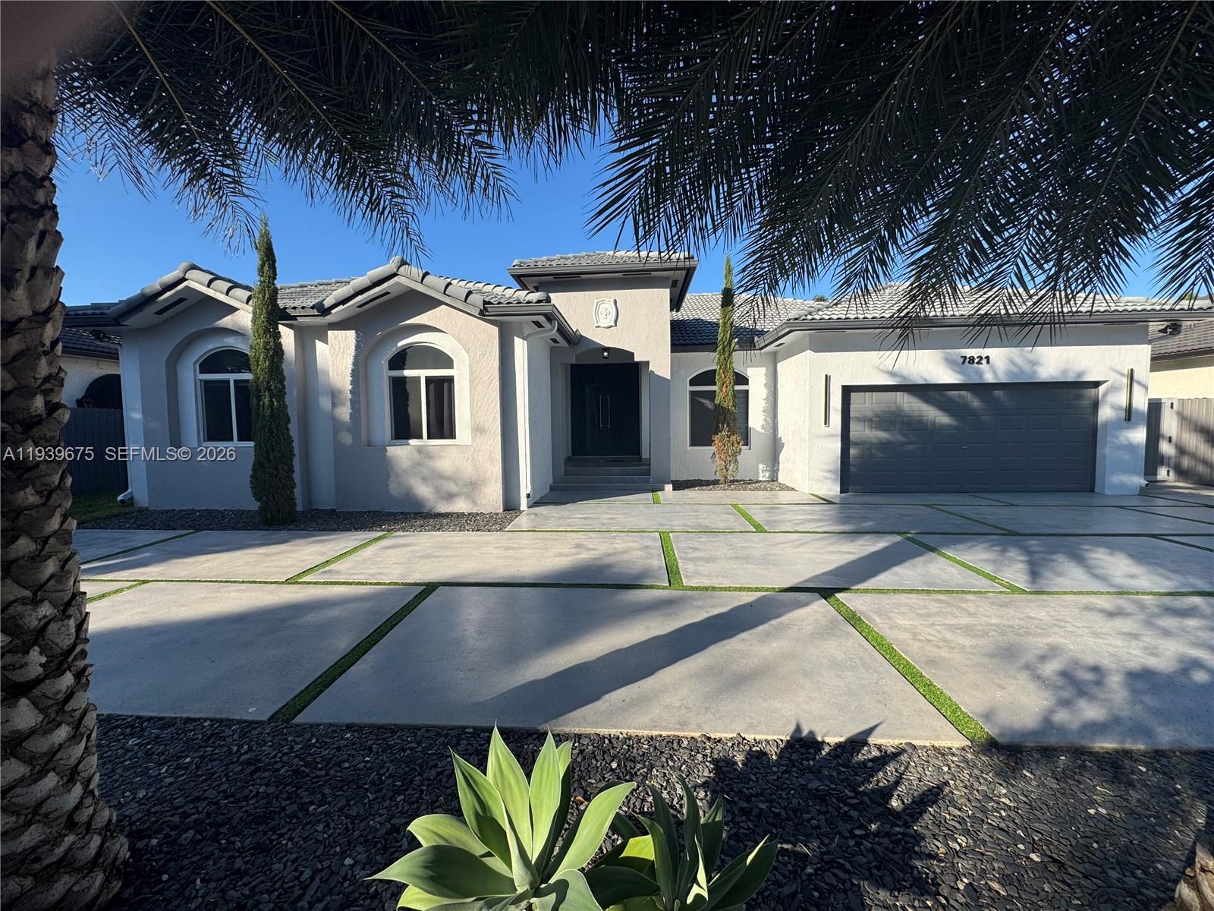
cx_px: 607
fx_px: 491
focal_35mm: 14
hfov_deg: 102.1
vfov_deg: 85.7
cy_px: 456
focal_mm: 2.22
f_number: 2.2
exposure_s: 1/1709
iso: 50
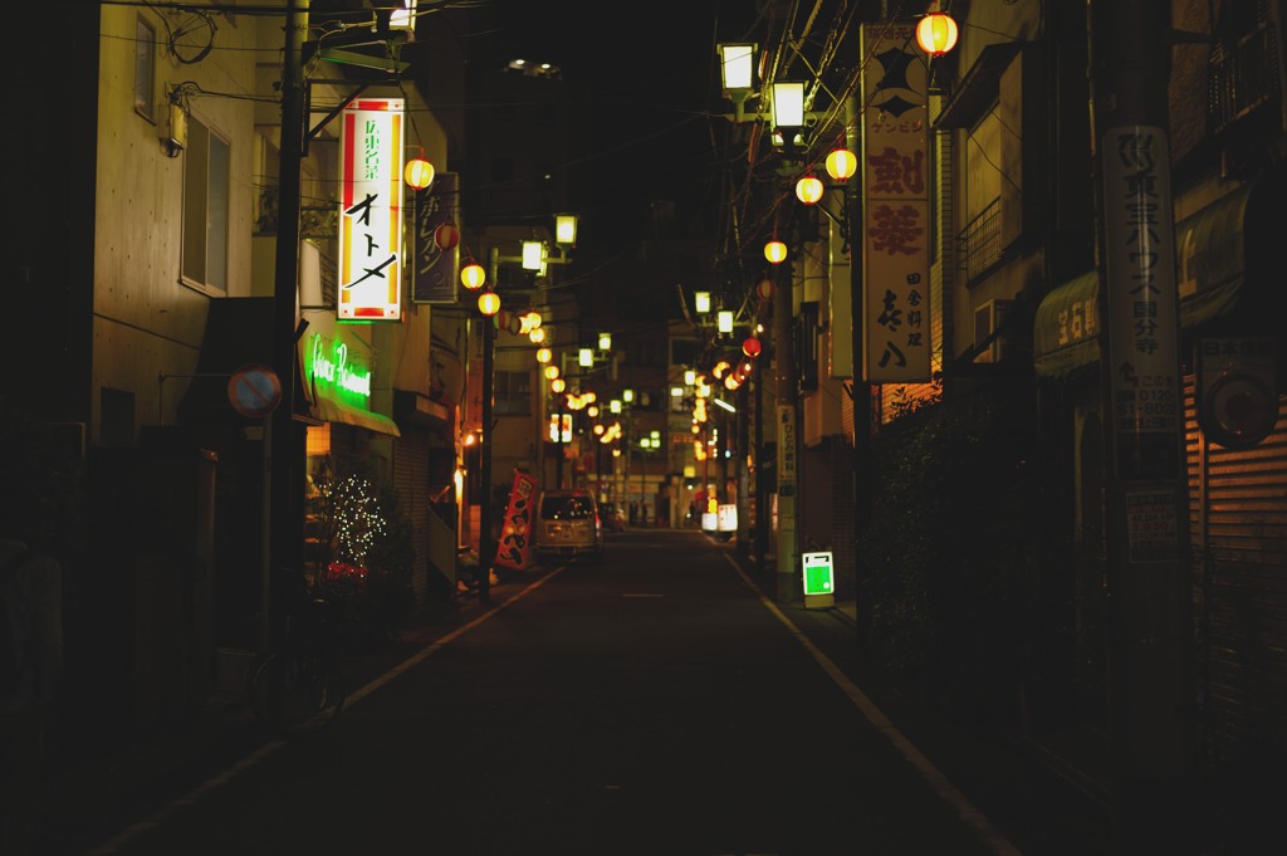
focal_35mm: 50
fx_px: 1786
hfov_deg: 39.6
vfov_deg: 26.9
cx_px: 644
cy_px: 428
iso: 450
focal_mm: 50
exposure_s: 1/80
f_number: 1.8
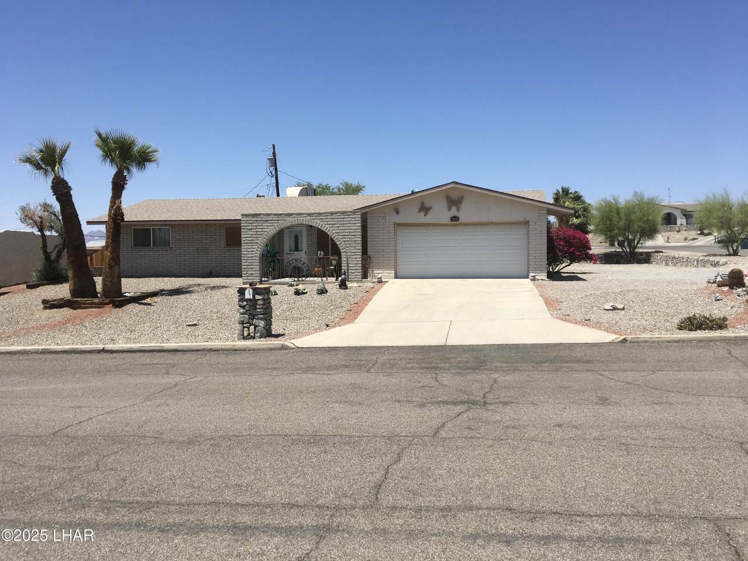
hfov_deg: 61.7
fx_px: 627
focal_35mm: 29
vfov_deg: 48.2
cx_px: 374
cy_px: 280
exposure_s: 1/2404
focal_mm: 4.15
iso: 25
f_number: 2.2
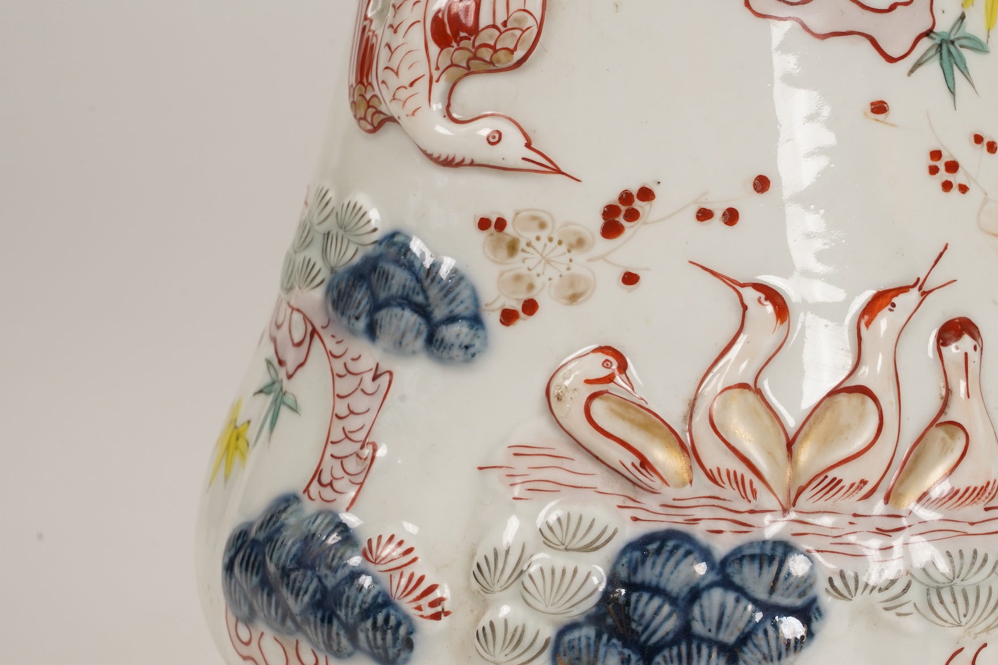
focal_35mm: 163
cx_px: 685
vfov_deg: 8.4
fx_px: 4518
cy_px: 396
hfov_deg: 12.6
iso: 500
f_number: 16
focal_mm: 105
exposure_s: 1/125
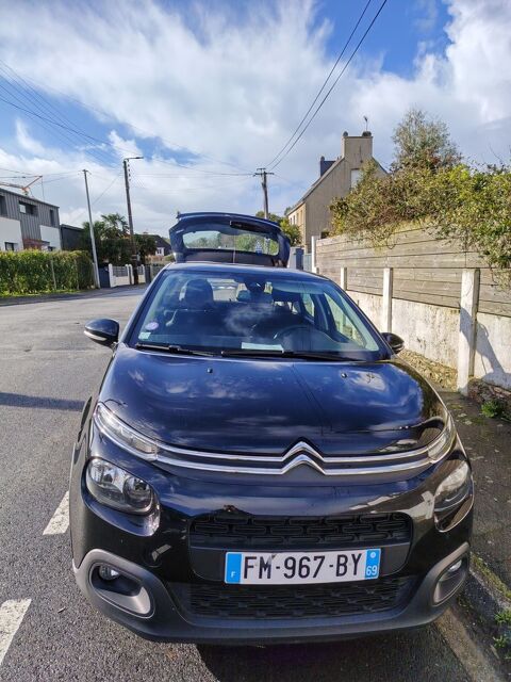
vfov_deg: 71.6
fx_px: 472
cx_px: 256
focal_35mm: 24
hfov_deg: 56.8
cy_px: 341
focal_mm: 5.25
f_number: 1.75
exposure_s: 1/847
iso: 101
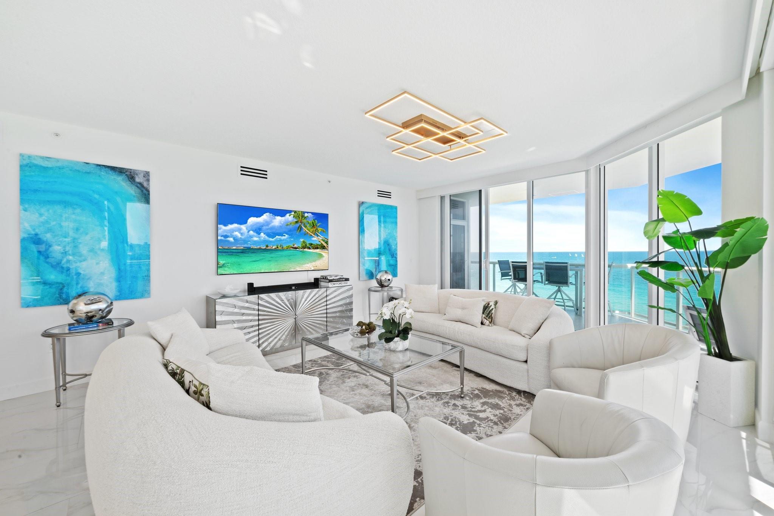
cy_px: 258
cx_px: 387
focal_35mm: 14
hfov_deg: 104.2
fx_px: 301
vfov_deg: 81.3
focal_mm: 14
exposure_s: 1/13
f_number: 8
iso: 320
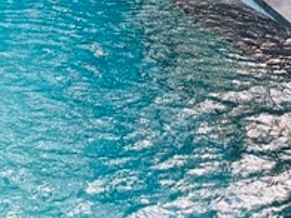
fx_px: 824
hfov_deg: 18.7
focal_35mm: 98
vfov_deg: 13.6
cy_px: -172
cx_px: -77
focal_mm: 6.86
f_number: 1.78
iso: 250
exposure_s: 1/113
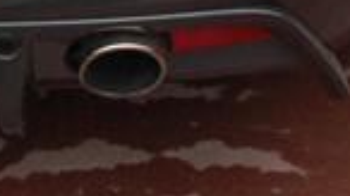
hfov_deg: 9.4
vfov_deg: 5.1
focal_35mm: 226
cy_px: -375
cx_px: -54
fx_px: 2093
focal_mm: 29
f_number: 4
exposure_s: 1/60
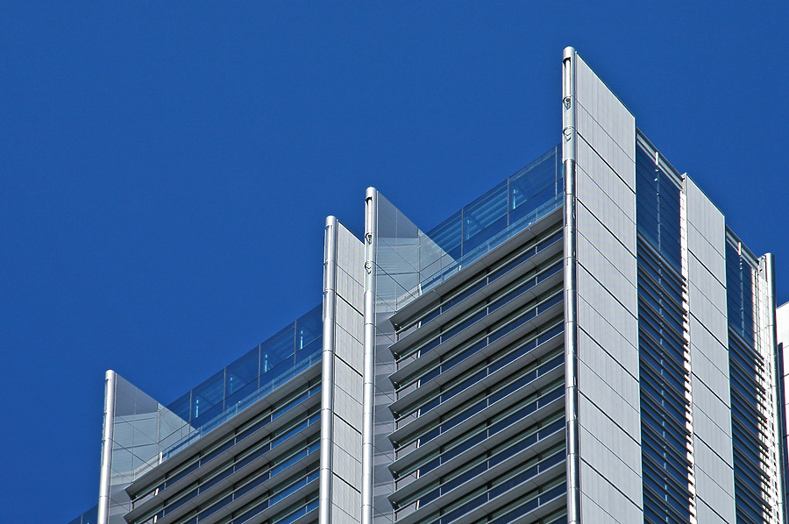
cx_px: 394
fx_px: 3284
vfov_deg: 9.1
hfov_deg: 13.7
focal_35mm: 150
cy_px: 262
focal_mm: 100
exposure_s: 1/1000
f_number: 8
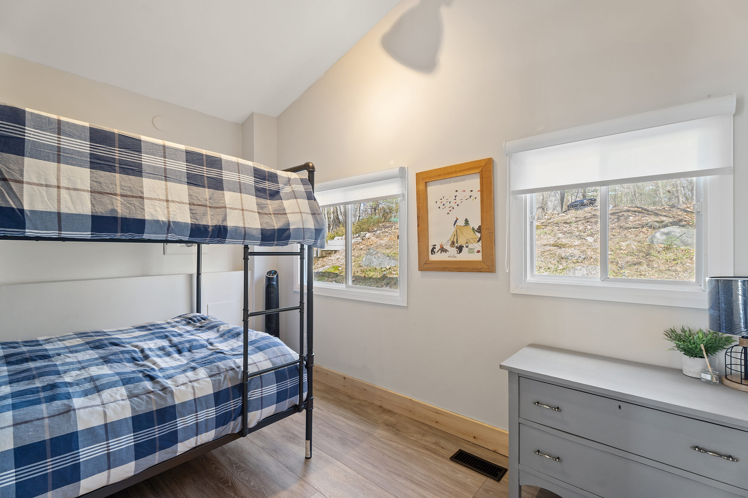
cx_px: 374
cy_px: 249
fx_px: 332
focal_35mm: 16
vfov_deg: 73.8
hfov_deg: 96.7
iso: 200
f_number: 7.1
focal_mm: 16
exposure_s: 1/3
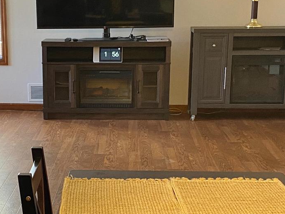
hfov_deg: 25.2
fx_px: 634
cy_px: 147
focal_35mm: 77
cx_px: 89
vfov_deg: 19.1
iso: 160
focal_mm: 4.25
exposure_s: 1/60
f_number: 1.8
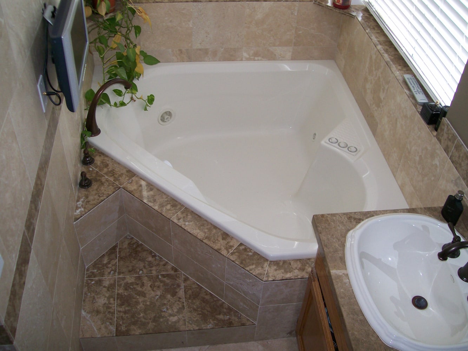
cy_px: 176
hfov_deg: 51.4
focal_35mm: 36
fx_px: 487
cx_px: 234
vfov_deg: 39.7
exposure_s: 1/64
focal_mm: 6
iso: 80
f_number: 2.7
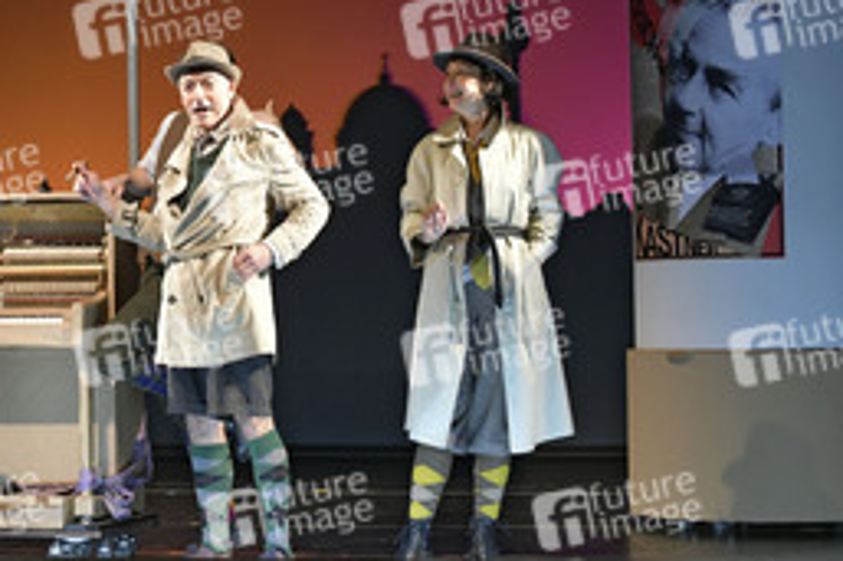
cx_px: 202
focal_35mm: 123
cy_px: 102
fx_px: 2878
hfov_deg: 16.6
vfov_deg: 11.1
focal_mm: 70
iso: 2500
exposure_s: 1/125
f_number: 5.6
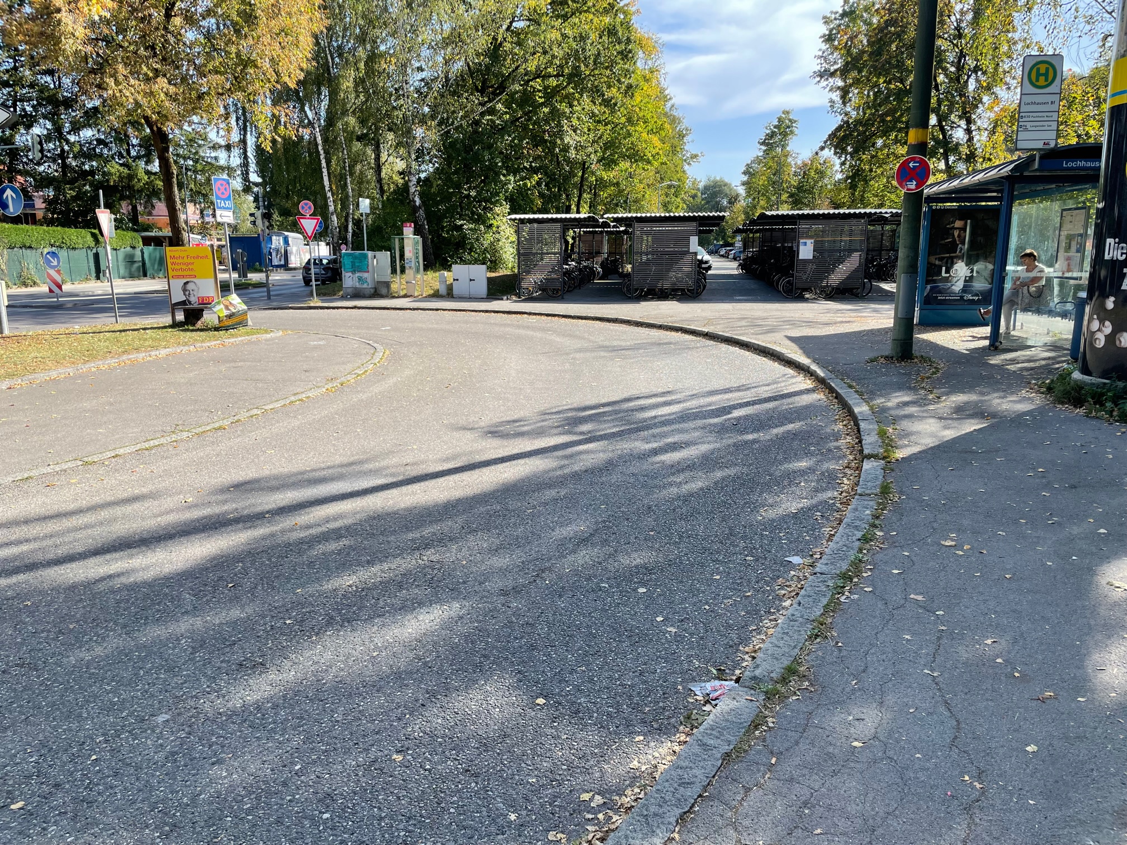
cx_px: 564
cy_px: 422
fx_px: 846
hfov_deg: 67.3
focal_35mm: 26
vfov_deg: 53.1
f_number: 1.6
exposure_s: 1/955
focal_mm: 4.2
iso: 32
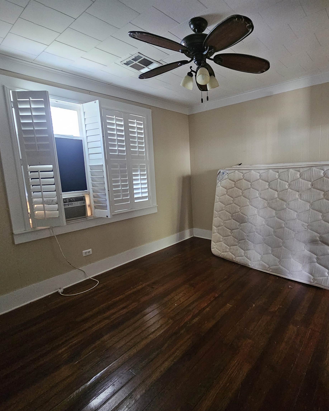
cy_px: 206
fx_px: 207
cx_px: 209
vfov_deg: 89.6
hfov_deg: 75.4
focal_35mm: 17
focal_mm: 2.2
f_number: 2.2
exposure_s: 1/24
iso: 800
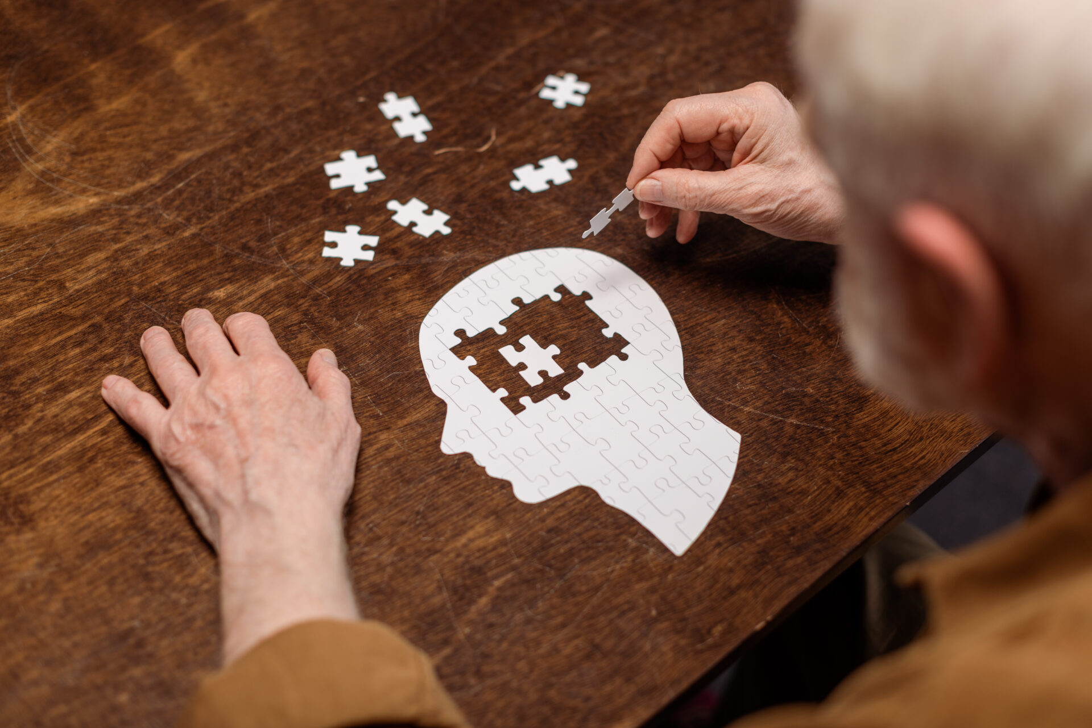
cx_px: 546
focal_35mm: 50
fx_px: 1517
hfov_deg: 39.6
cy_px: 364
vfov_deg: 27.0
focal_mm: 50
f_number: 2.8
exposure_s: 1/200
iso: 100
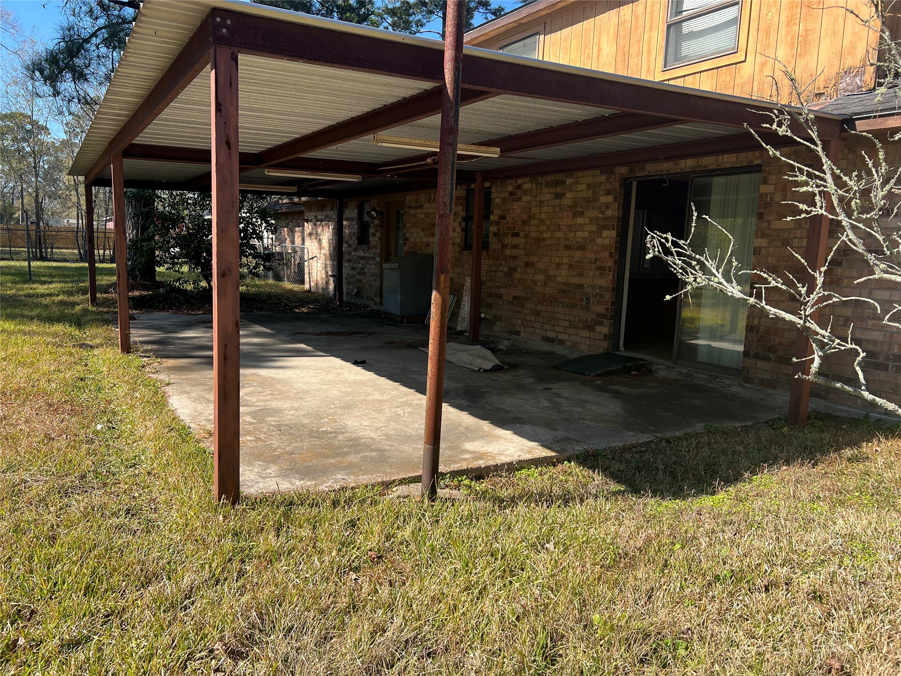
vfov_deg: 53.1
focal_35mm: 26
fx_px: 677
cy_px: 338
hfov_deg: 67.3
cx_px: 450
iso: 50
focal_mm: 5.7
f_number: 1.5
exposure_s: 1/1751
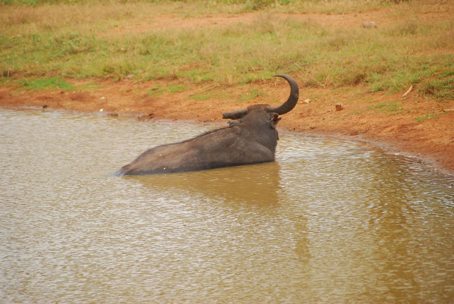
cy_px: 152
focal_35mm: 300
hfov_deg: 6.9
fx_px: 3788
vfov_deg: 4.6
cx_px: 227
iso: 400
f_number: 5.6
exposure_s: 1/320
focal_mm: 200
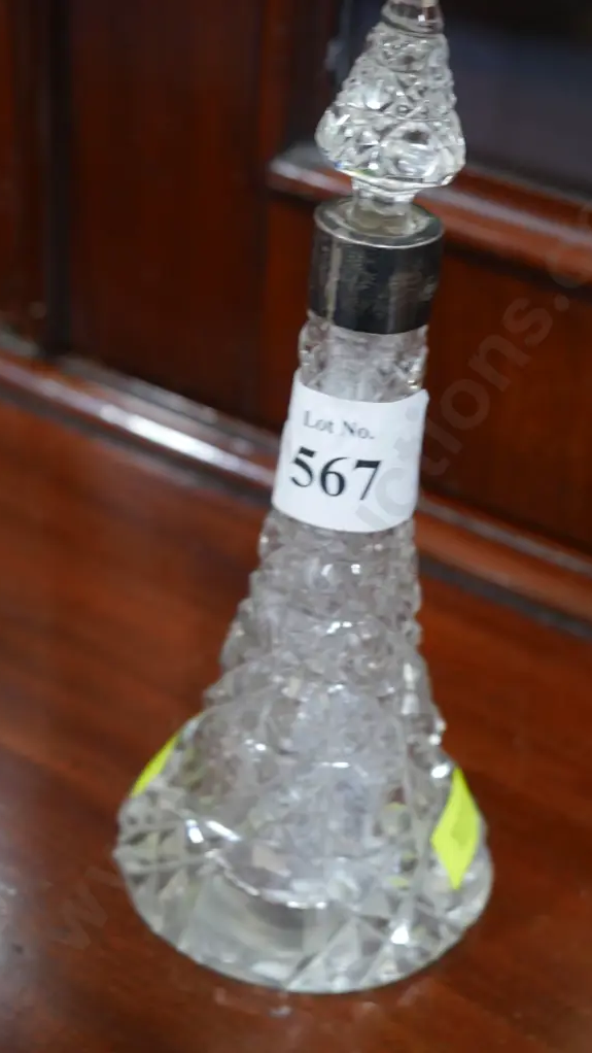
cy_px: 526
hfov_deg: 20.3
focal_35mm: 59
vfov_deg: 35.4
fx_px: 1646
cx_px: 372
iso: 1000
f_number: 5.3
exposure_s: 1/60
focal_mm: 27
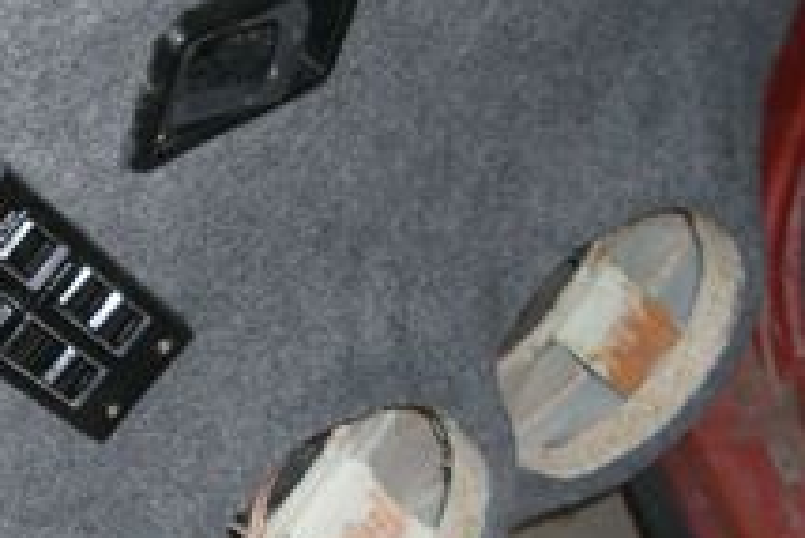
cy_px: 587
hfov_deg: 17.1
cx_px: 87
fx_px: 2640
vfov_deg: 11.5
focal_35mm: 118
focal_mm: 6.2
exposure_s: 1/60
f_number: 2.7
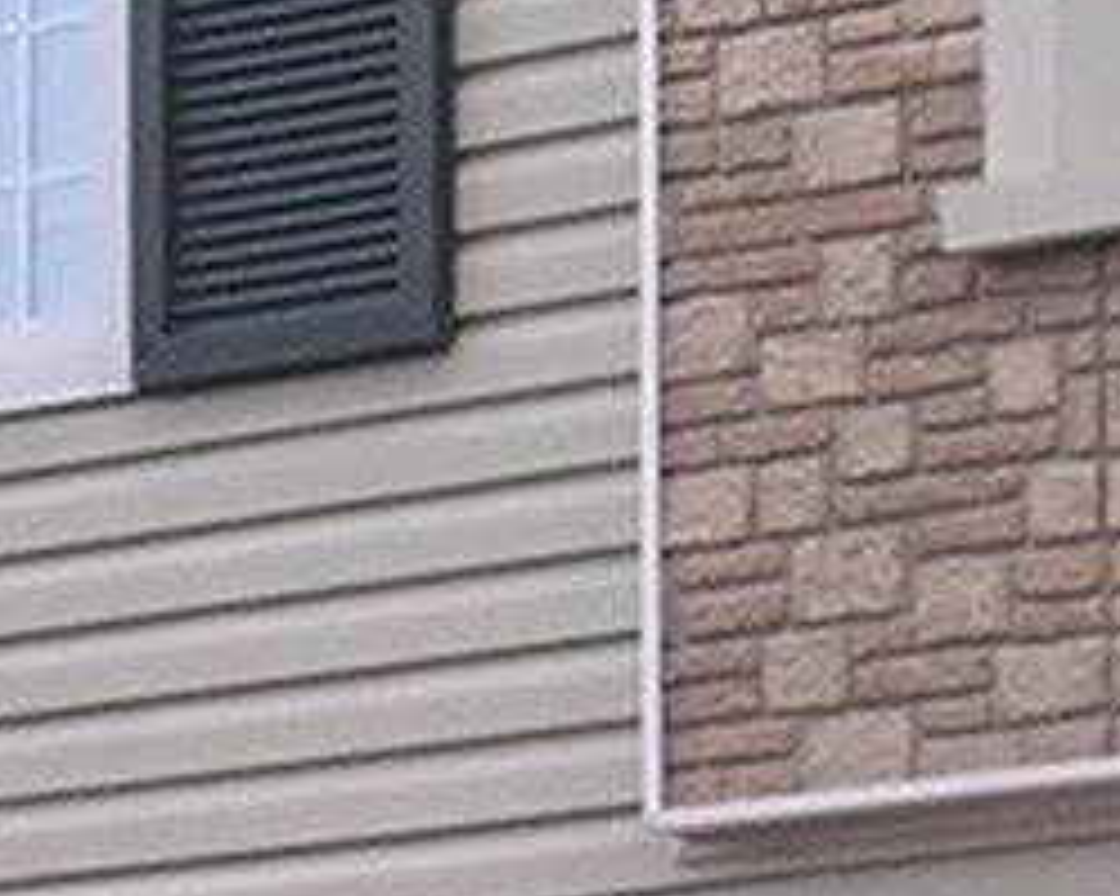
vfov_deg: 5.1
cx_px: 139
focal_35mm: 305
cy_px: 878
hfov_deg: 6.3
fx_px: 10106
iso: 100
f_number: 2.8
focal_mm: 5.8
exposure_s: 1/67.2
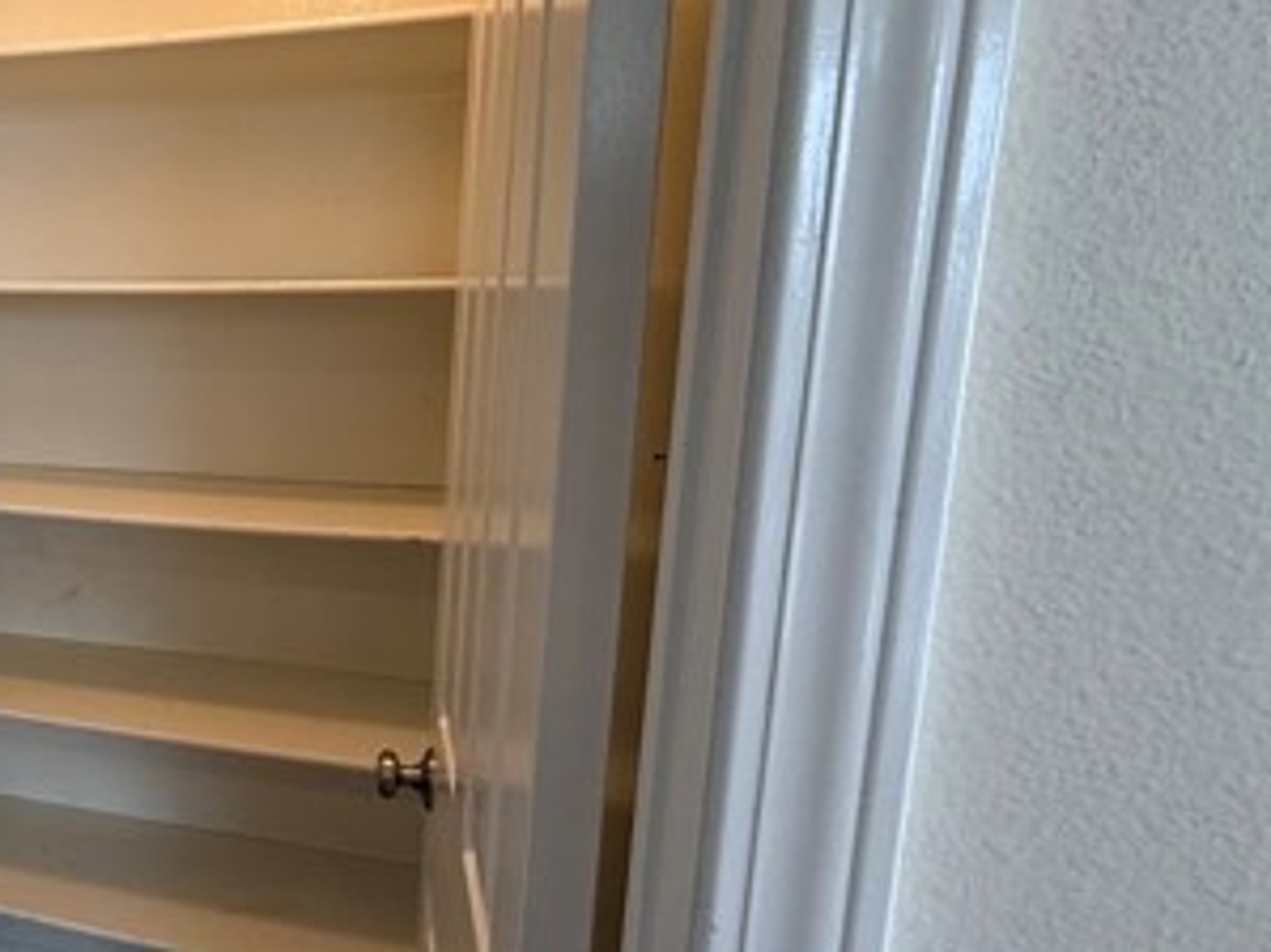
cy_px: 468
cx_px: 9
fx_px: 1101
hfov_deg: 49.3
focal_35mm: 30
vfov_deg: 46.8
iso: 200
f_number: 2.2
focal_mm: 2.22
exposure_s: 1/60
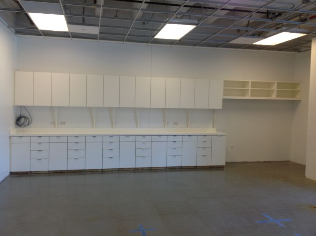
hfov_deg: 52.7
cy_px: 118
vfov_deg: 40.6
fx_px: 319
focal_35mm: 35
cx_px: 158
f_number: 2.4
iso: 64
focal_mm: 4.28
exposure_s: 1/40
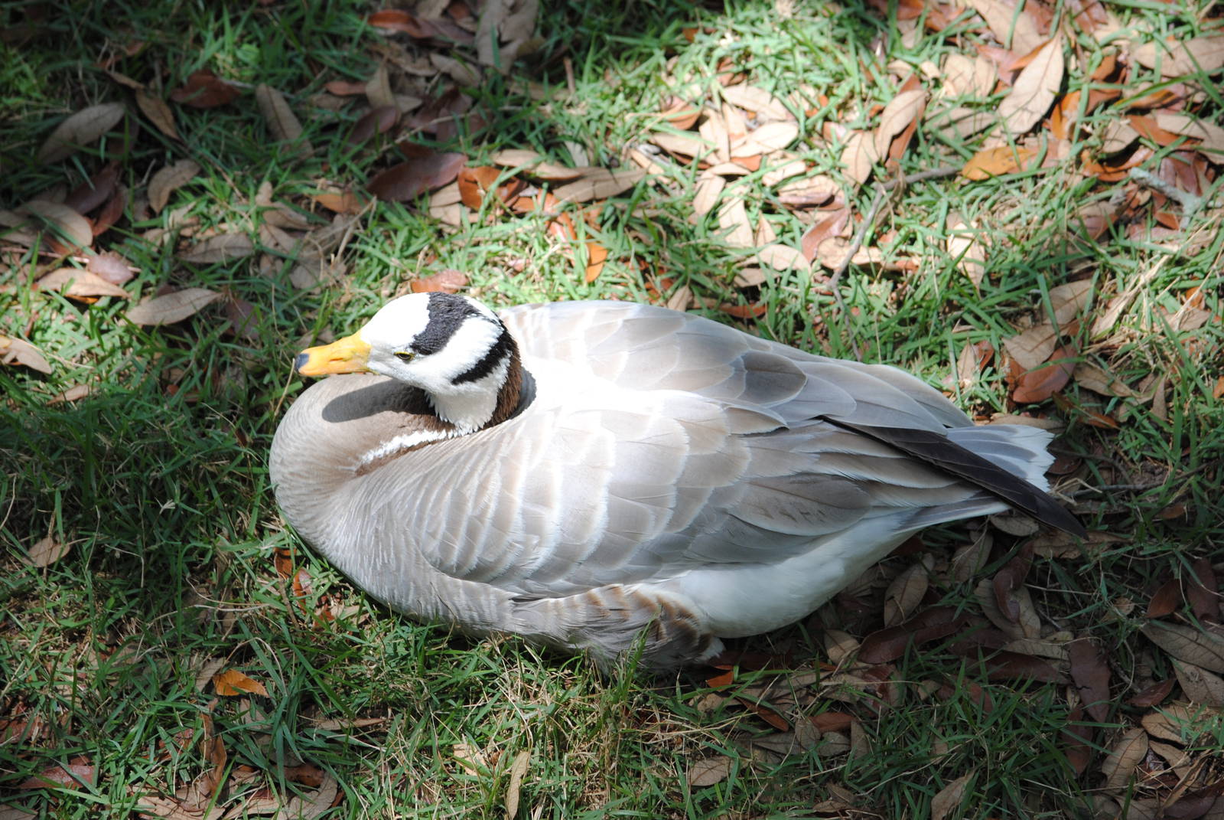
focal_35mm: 158
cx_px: 612
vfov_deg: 8.7
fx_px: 5361
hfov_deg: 13.0
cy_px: 410
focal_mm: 105
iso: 200
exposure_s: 1/400
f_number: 5
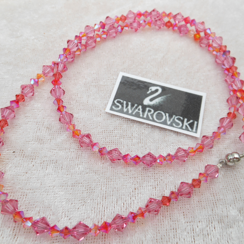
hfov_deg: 53.9
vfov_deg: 54.0
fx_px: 239
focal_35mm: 30
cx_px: 134
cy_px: 122
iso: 80
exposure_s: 1/30
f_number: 3.2
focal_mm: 4.5
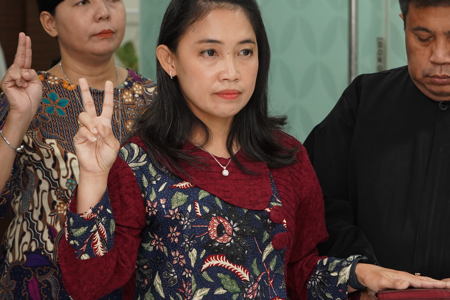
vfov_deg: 7.9
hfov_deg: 11.9
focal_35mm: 173
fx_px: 2162
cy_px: 130
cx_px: 273
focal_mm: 105
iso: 2000
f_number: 6.3
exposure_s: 1/125
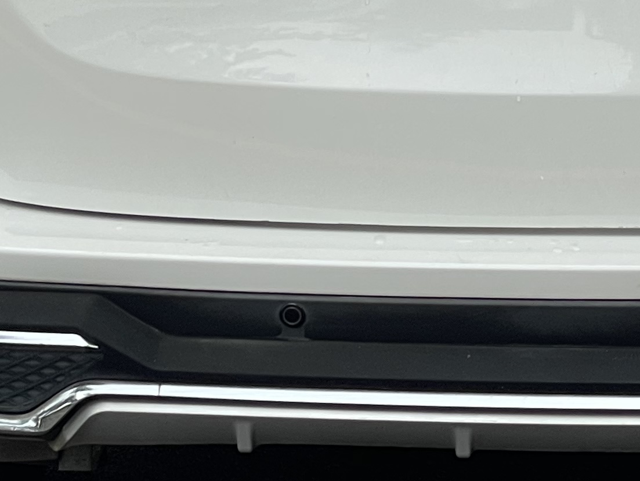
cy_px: -220
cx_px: 631
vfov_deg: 7.7
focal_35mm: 190
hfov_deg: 10.3
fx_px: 3514
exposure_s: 1/410
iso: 25
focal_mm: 6
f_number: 2
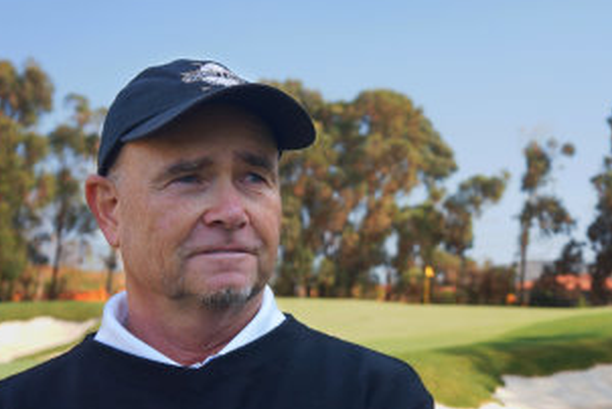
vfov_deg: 21.3
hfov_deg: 31.2
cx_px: 393
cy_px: 225
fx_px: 1089
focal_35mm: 64
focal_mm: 29
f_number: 4
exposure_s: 1/160
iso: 320
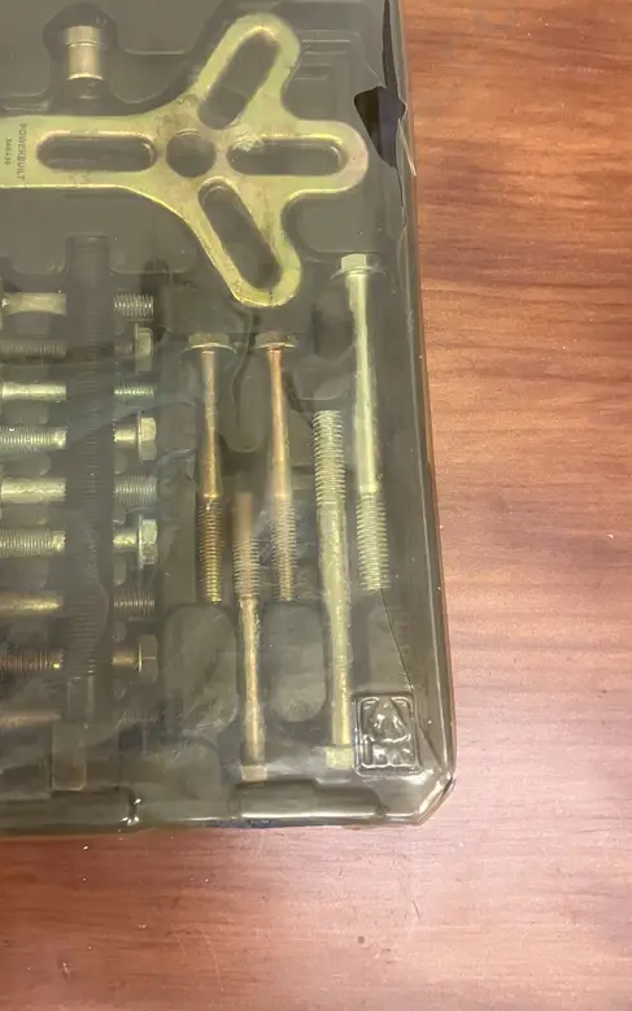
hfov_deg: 32.4
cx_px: 186
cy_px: 422
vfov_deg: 50.2
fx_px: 1075
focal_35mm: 39
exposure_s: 1/50
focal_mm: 3.99
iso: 320
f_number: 1.8
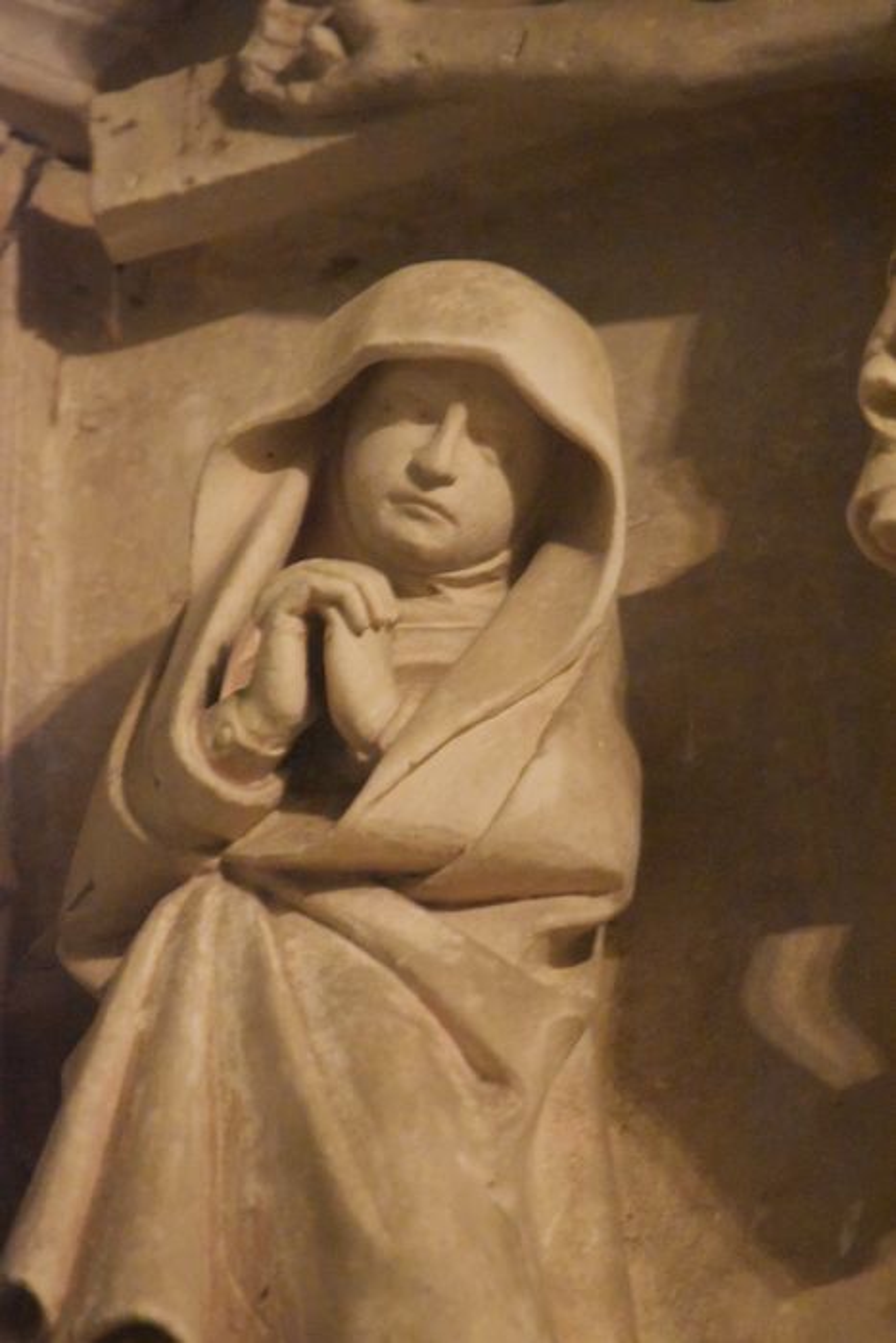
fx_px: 11194
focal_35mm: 300
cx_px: 448
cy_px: 672
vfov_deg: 6.9
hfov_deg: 4.6
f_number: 5.6
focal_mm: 200
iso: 12800
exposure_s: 1/25
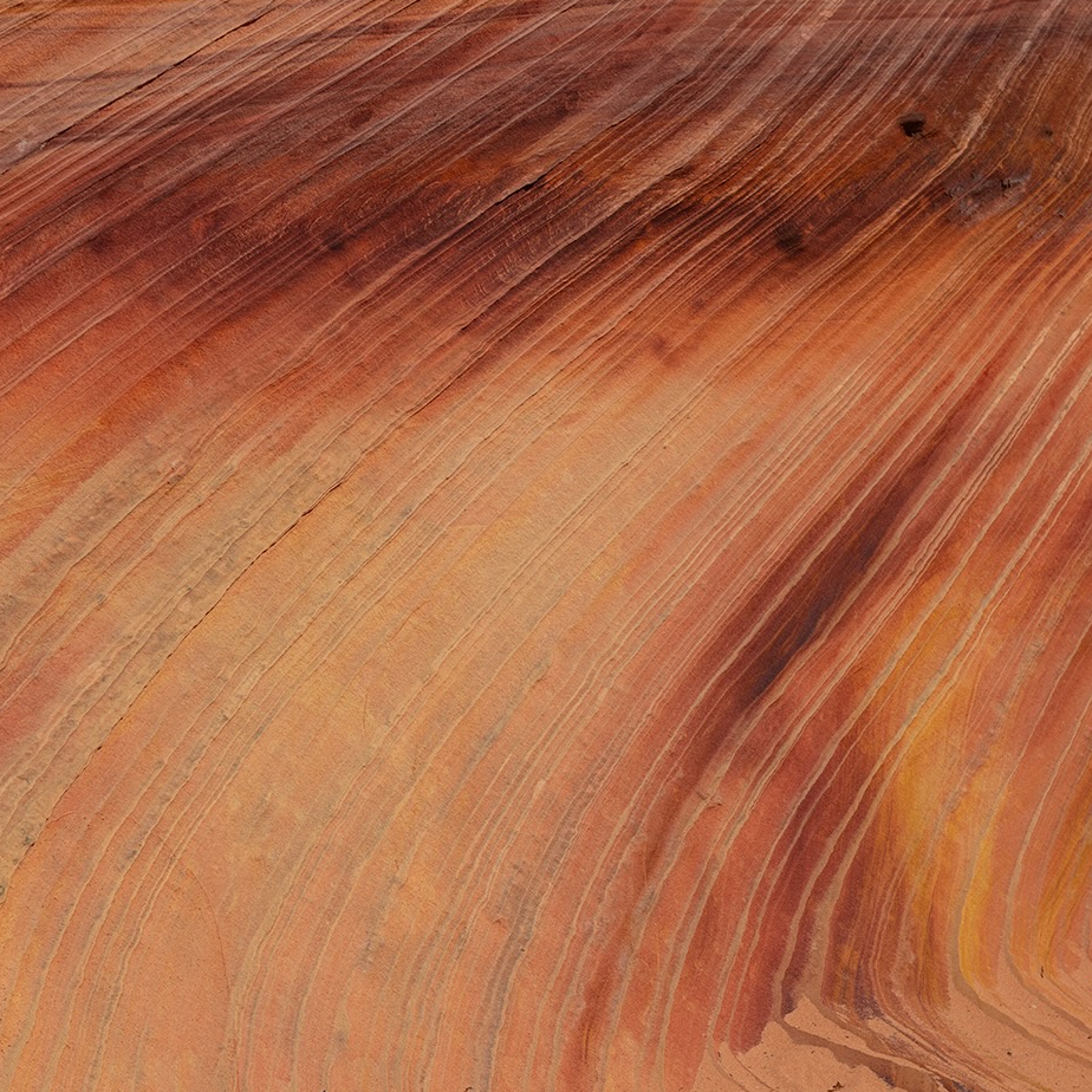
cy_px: 505
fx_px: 2855
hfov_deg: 21.6
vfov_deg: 21.6
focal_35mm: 80
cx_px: 610
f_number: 8
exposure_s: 1/200
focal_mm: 58
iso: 100
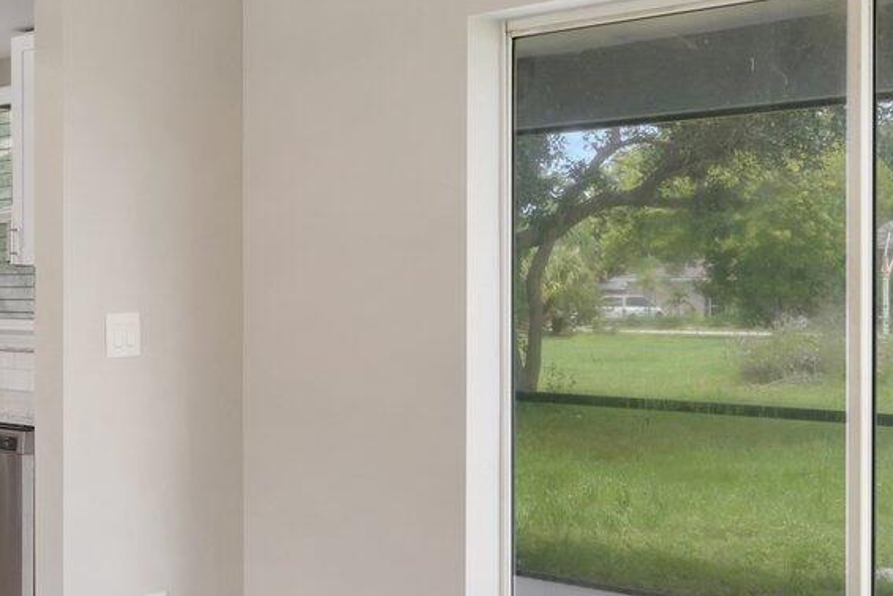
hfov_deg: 32.1
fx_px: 1439
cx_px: 24
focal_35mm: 58
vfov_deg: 23.4
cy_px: 298
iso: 320
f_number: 5.6
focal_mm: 16
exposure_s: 1/60
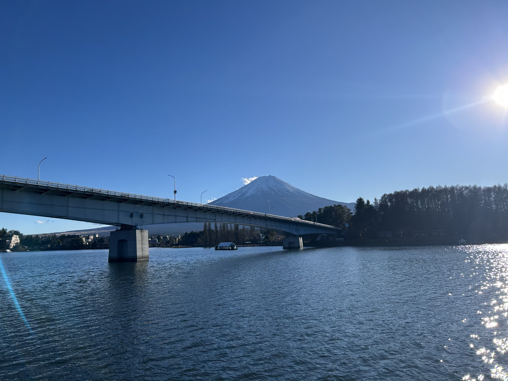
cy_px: 190
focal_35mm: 26
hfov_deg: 67.3
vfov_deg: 53.1
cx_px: 254
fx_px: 382
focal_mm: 5.7
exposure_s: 1/6579
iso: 50
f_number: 1.5
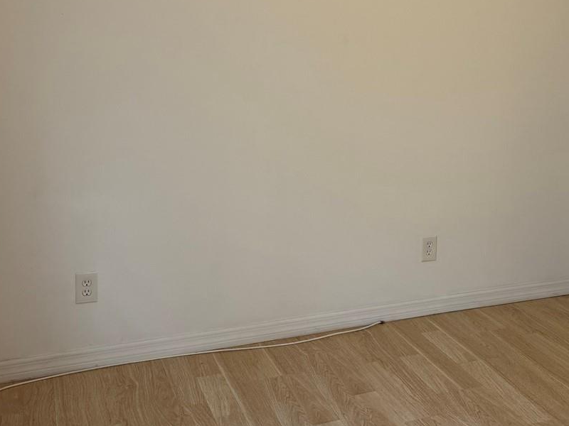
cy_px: 121
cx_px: 423
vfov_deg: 29.9
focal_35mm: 48
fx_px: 789
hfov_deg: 38.7
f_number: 1.78
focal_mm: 6.76
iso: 200
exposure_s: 1/60
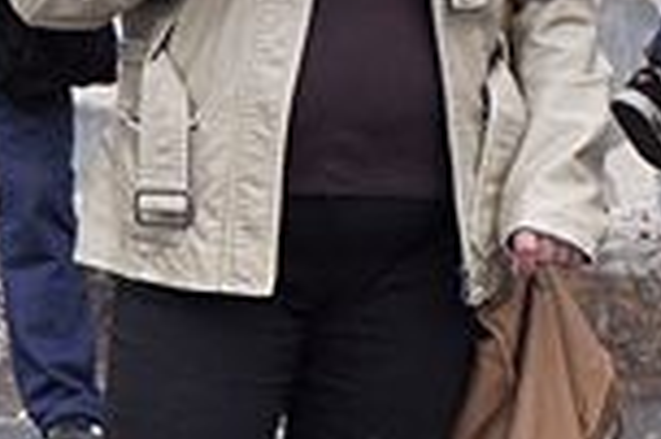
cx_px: -852
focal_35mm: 713
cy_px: 72
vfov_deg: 1.9
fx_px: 13073
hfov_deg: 2.9
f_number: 5.6
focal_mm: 85
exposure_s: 1/500
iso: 500
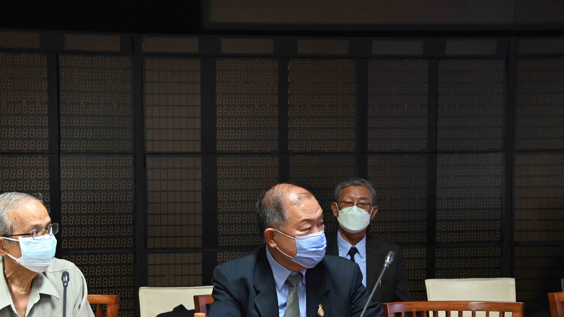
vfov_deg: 17.9
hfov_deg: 31.3
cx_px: 207
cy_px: 231
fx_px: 1002
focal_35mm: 67
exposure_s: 1/125
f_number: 4
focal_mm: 48
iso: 2800
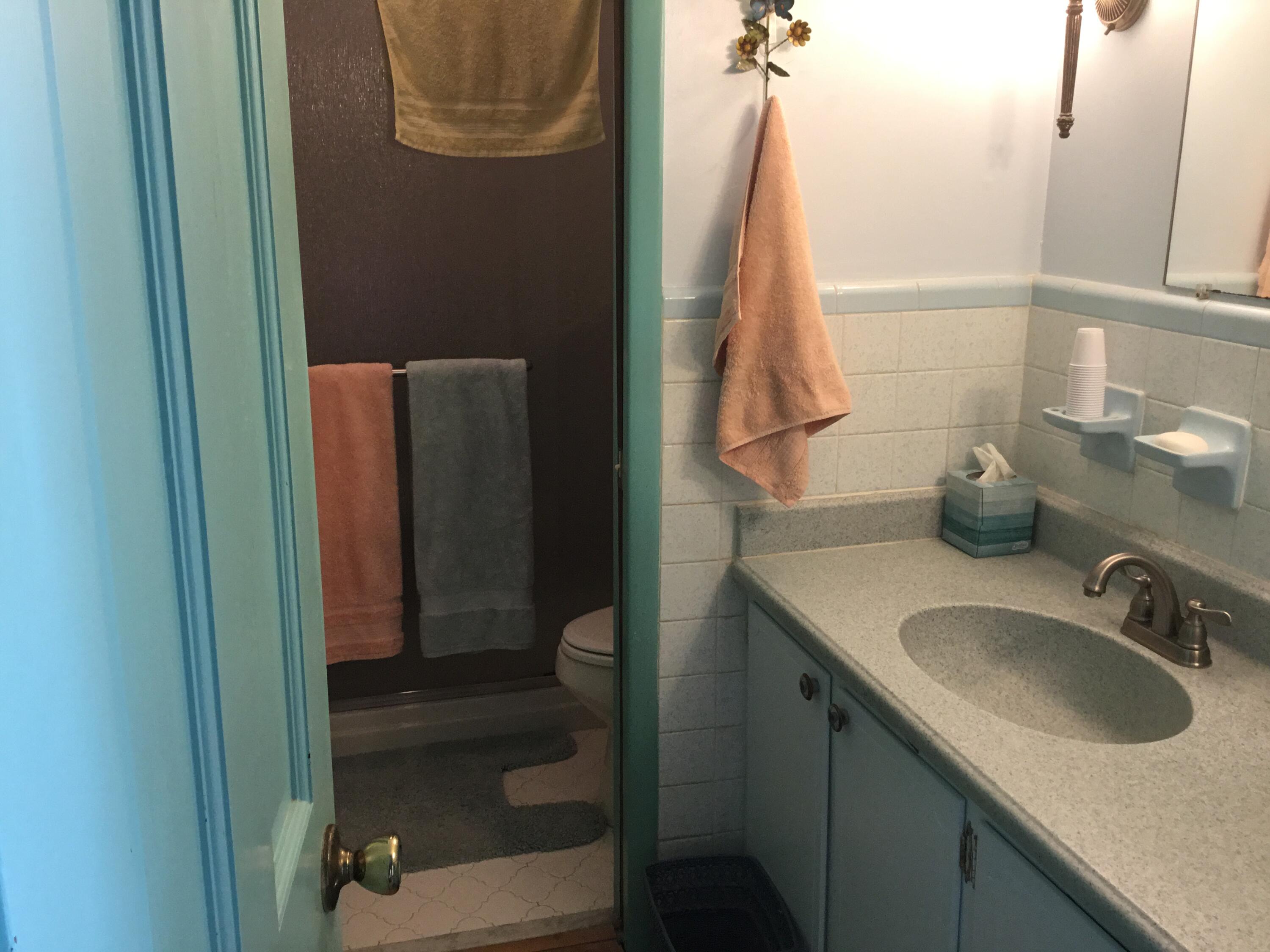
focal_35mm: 31
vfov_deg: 45.4
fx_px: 1137
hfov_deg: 58.4
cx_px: 635
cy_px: 476
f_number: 2.4
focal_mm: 3.3
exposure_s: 1/30
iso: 100
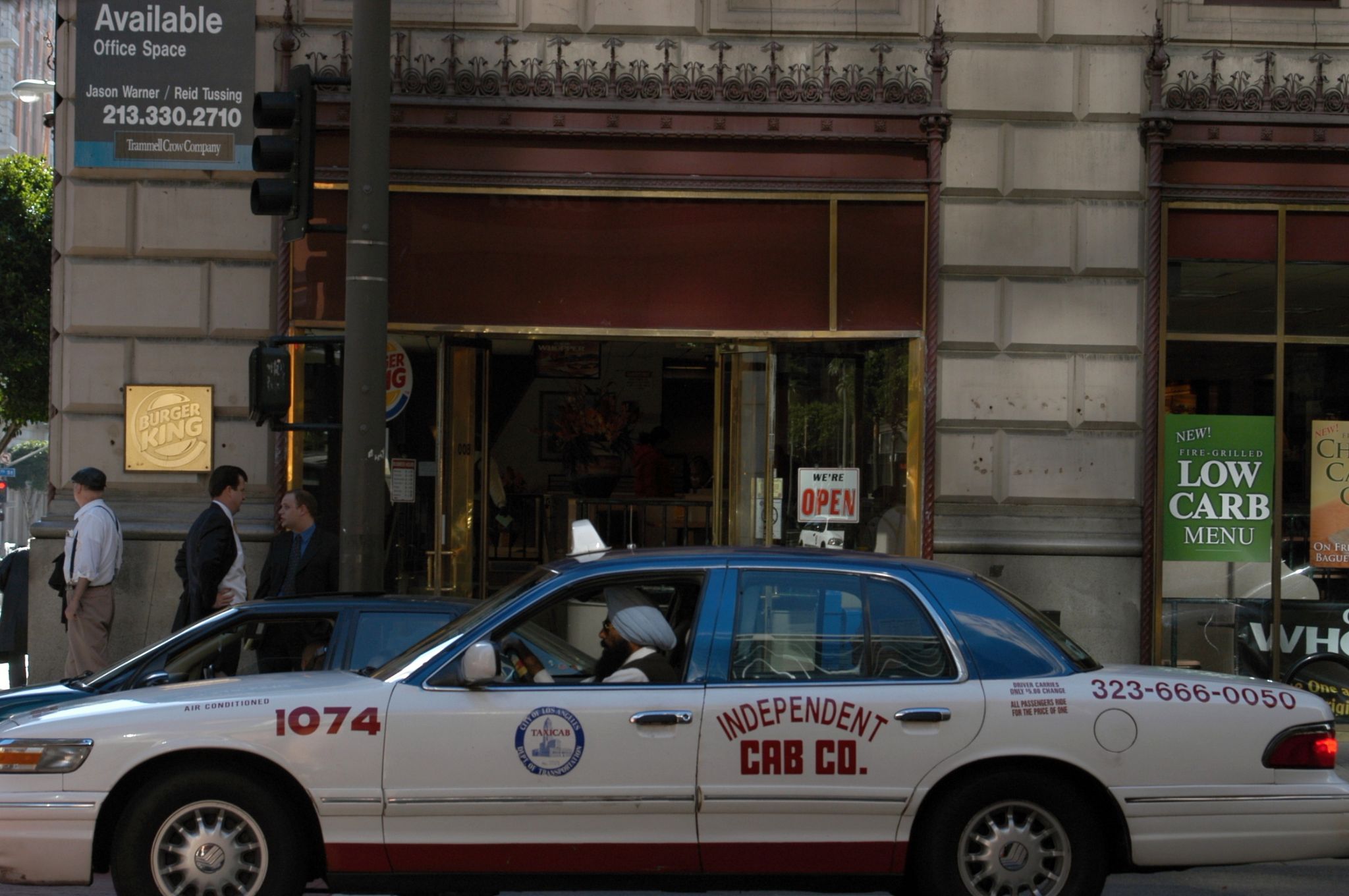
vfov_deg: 13.0
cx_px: 674
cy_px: 448
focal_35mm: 105
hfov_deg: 19.5
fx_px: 3930
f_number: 7.1
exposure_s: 1/180
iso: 200
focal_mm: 70
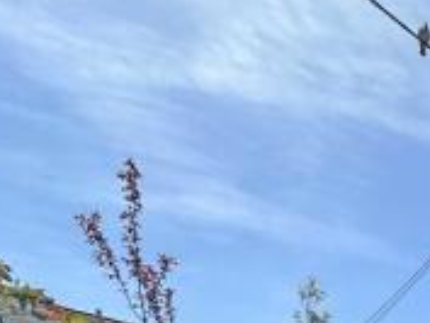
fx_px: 572
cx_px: 679
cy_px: 511
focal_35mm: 46
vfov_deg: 23.6
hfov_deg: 26.4
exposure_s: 1/2053
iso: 50
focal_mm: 2.22
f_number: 2.2
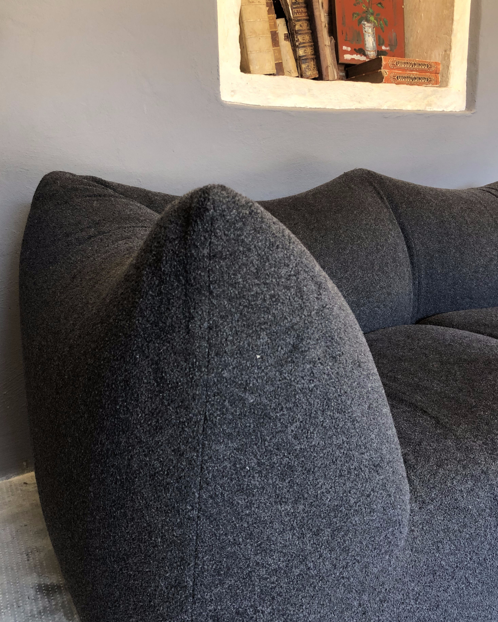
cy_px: 323
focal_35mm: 30
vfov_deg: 58.7
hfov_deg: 48.5
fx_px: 553
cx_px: 254
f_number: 1.8
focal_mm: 4
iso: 40
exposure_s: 1/33
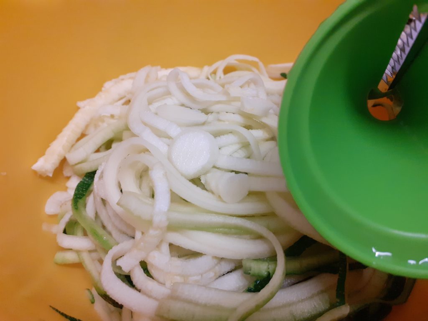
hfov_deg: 65.3
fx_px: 334
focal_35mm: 27
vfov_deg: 51.4
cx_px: 214
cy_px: 160
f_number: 1.9
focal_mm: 3.6
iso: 250
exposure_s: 1/33
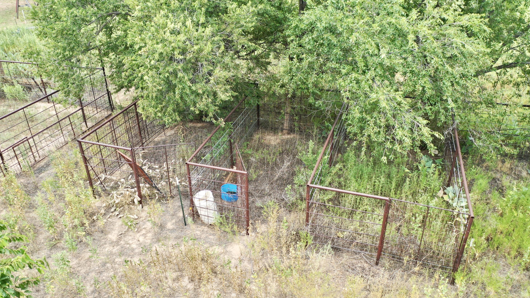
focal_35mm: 30
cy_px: 161
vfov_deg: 38.9
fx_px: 422
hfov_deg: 64.3
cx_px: 260
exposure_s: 1/500
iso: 100
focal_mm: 10.26
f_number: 2.8
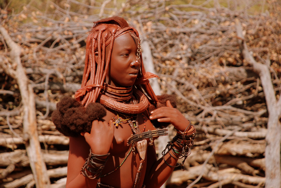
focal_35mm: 202
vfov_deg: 6.8
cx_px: 140
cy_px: 94
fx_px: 1582
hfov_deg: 10.1
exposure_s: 1/320
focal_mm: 135
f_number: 5.6
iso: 200
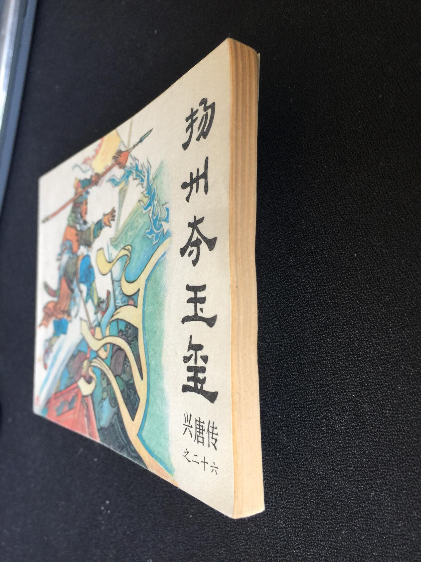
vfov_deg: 61.7
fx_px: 470
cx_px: 210
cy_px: 281
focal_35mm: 29
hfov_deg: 48.2
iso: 32
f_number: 2.2
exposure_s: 1/33
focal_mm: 4.15
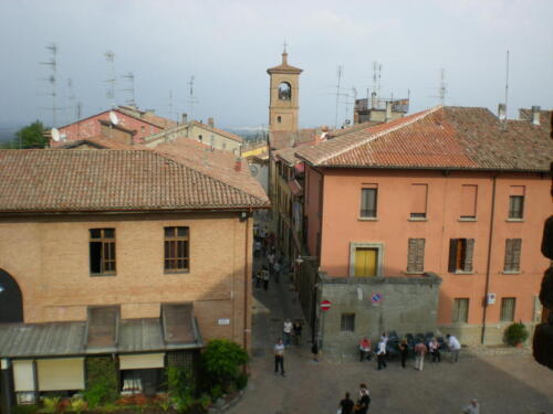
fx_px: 607
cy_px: 207
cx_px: 276
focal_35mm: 38
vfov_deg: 37.7
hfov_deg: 49.0
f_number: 4.6
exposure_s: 1/332
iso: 50
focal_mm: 6.3
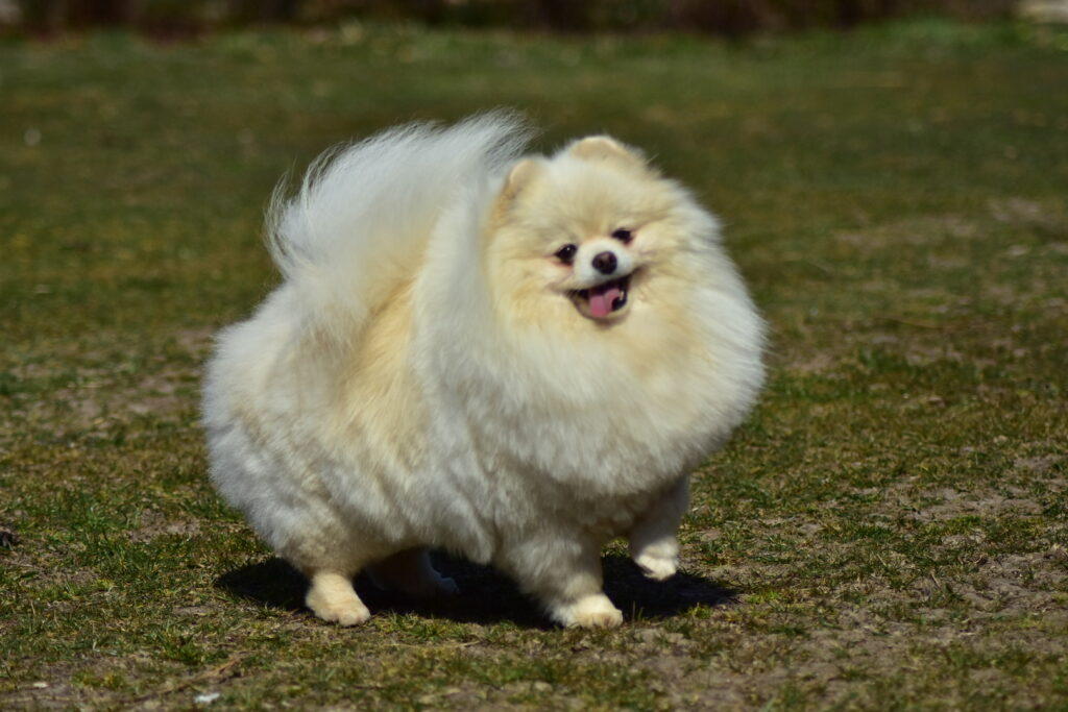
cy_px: 356
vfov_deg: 10.2
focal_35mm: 135
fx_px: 4005
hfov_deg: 15.2
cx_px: 534
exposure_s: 1/8000
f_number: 4.2
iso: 200
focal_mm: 90
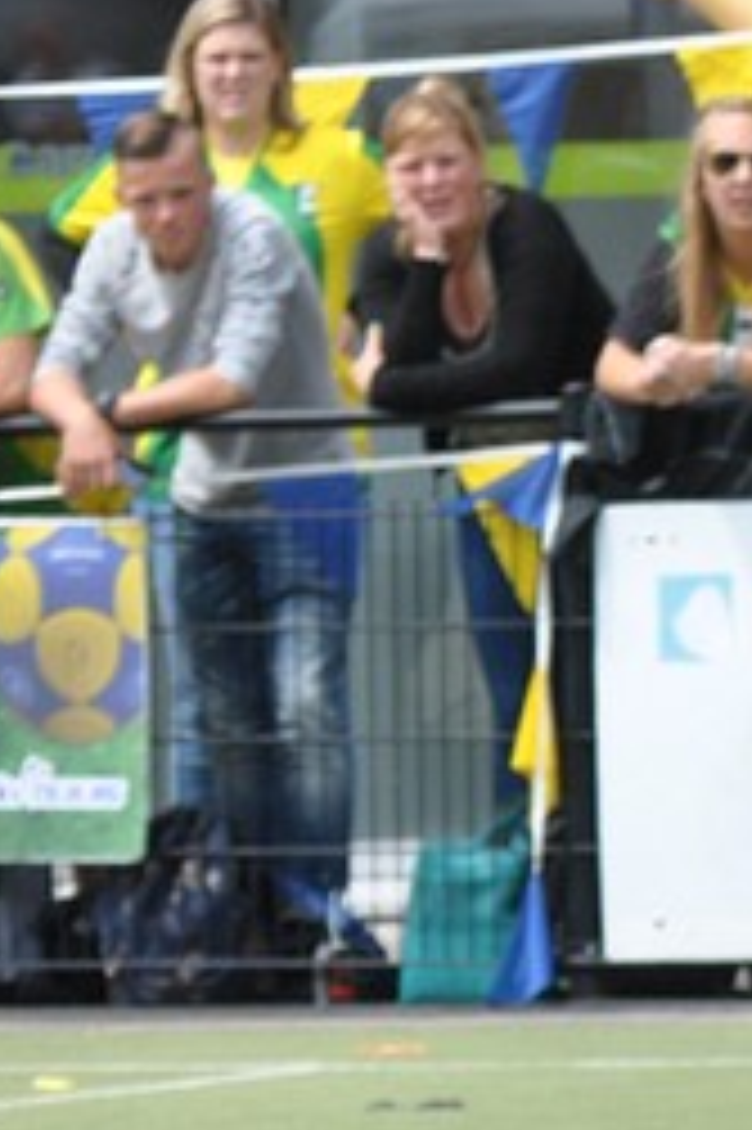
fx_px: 17632
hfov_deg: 2.4
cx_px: 1481
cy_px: 401
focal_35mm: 562
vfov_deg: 3.7
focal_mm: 92
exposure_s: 1/800
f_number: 7.1
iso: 400
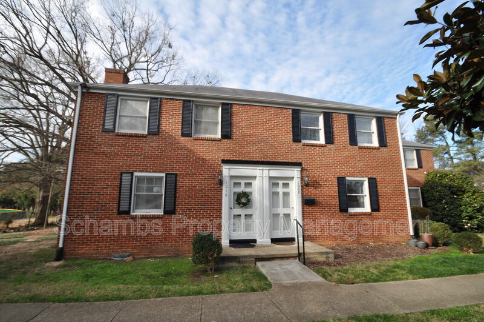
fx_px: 201
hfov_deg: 100.5
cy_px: 161
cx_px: 242
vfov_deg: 77.2
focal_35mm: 15
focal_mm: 10
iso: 200
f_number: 7.1
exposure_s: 1/200
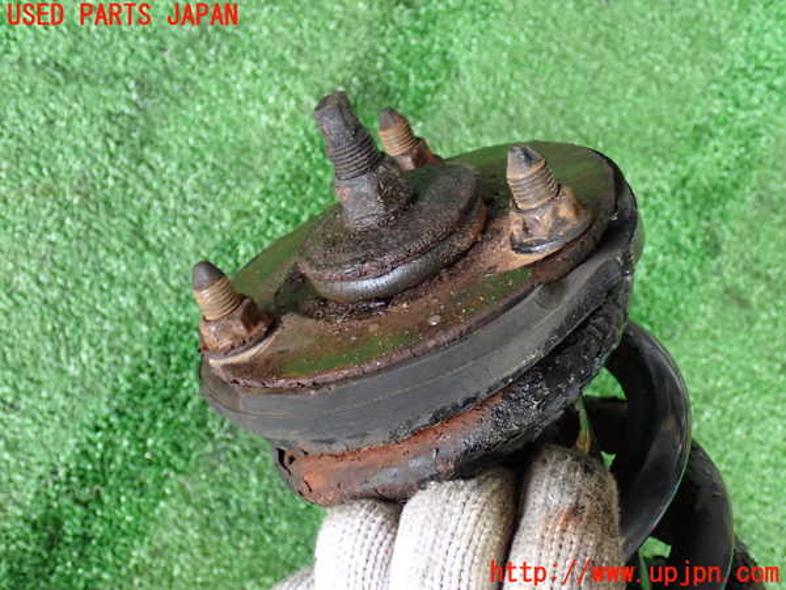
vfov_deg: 30.9
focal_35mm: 47
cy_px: 295
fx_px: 1067
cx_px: 393
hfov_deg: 40.4
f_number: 3.1
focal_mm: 8.4
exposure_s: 1/50
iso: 500
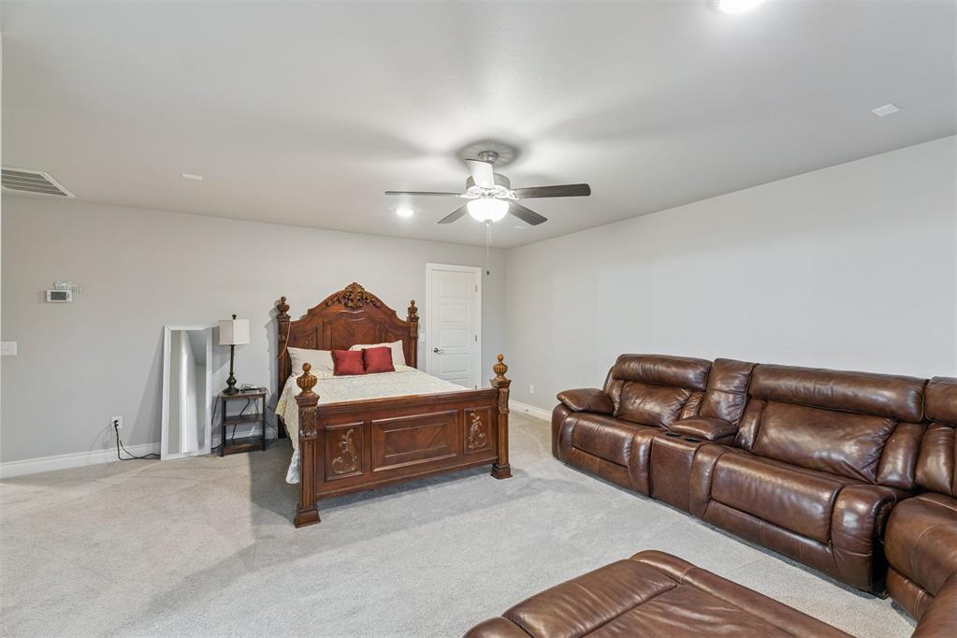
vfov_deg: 77.3
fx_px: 399
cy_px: 319
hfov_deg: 100.4
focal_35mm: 15
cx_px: 478
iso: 200
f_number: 7.1
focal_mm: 10
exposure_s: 1/10
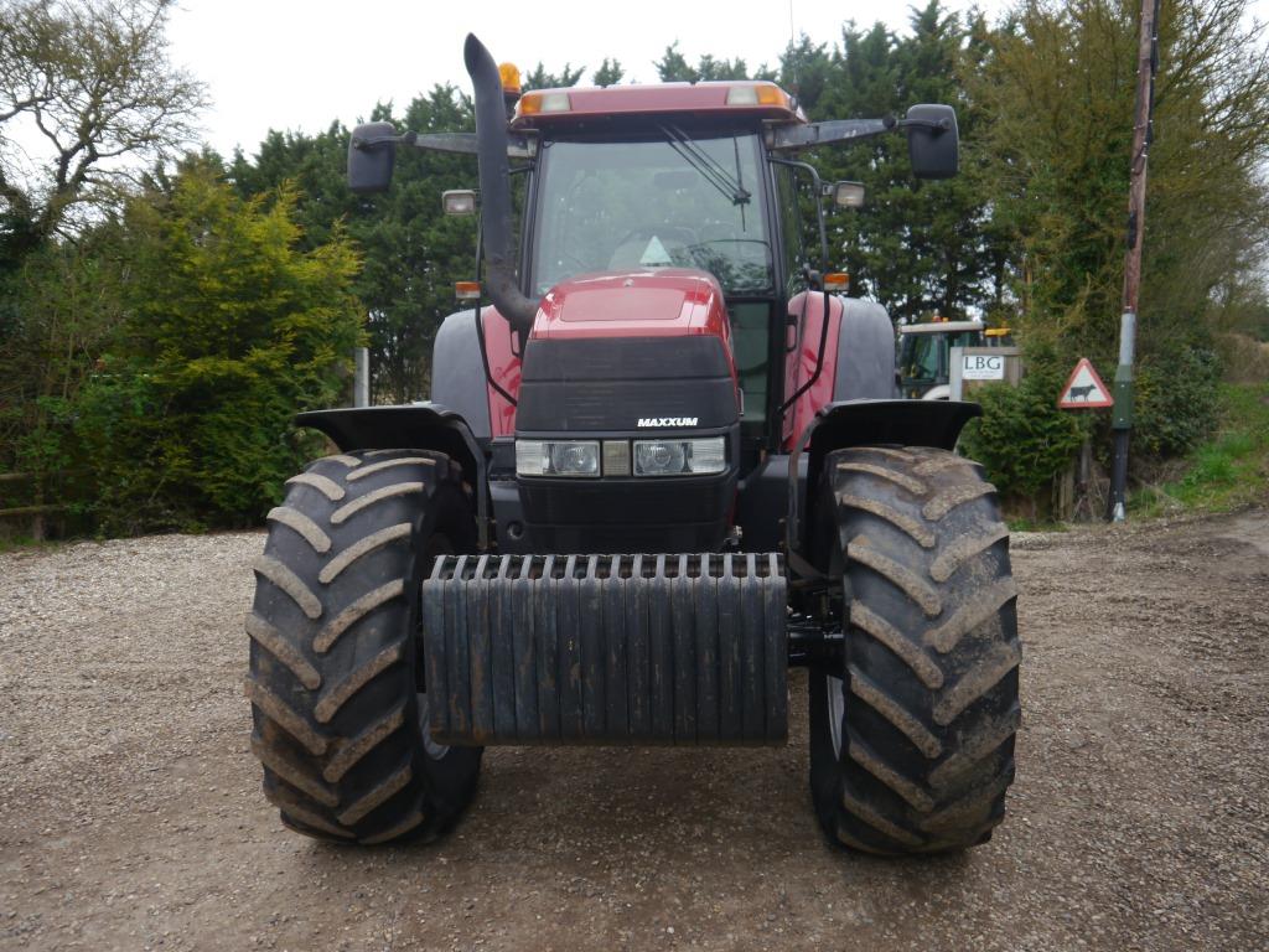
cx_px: 634
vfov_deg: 46.8
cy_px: 476
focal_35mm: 30
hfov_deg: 60.0
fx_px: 1100
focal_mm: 15
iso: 160
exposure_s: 1/100
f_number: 3.6
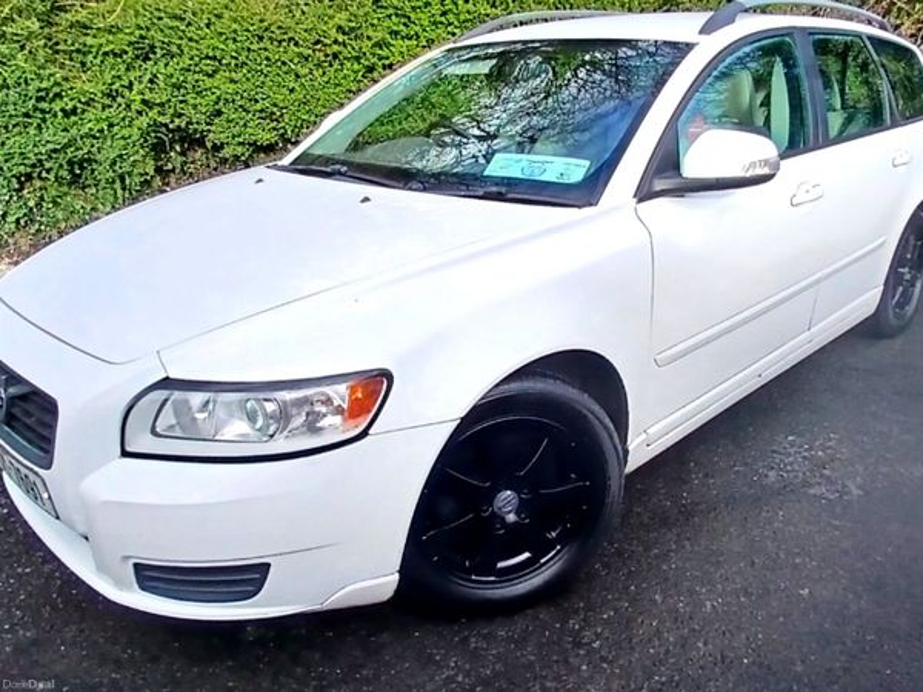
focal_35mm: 17
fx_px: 453
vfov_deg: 74.7
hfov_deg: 91.0
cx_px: 462
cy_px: 346
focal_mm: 1.4
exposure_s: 1/417
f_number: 2.2
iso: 50
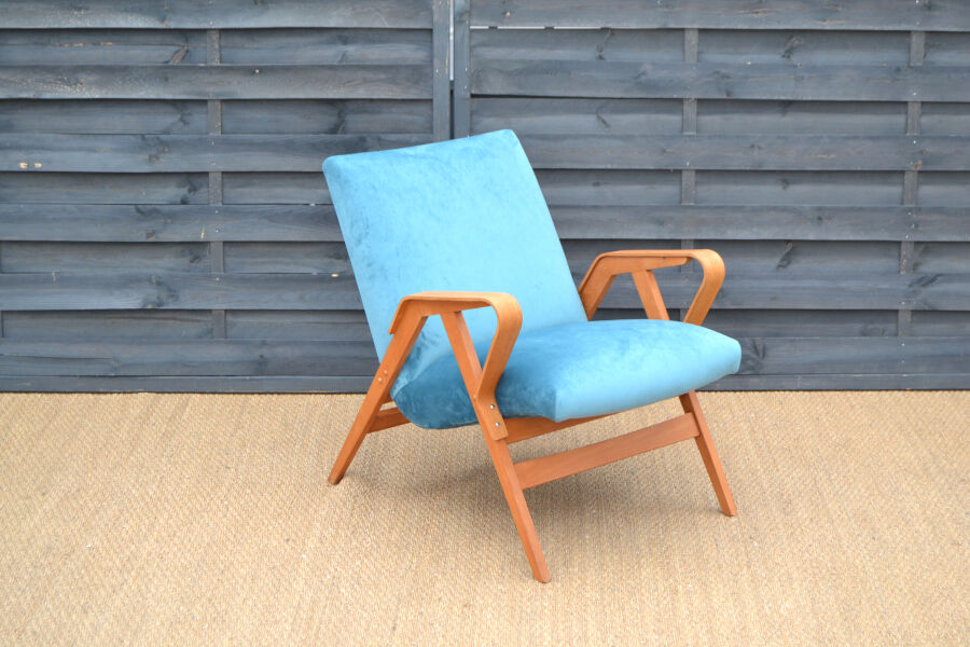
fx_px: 1819
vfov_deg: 20.2
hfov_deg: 29.9
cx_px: 485
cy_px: 324
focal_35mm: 68
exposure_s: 1/125
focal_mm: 45
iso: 160
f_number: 5.6
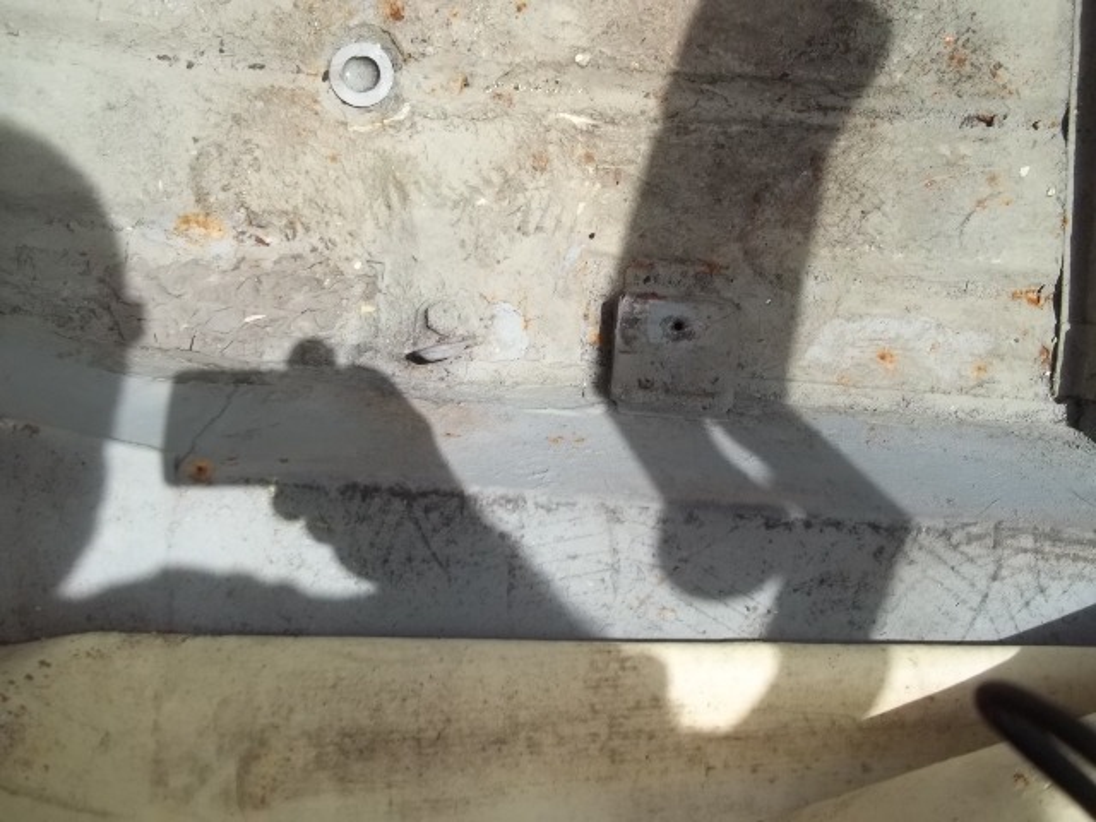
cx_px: 548
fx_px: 1013
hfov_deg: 56.8
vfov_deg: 44.2
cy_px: 411
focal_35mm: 32
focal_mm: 5.7
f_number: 8.8
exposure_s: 1/125
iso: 64
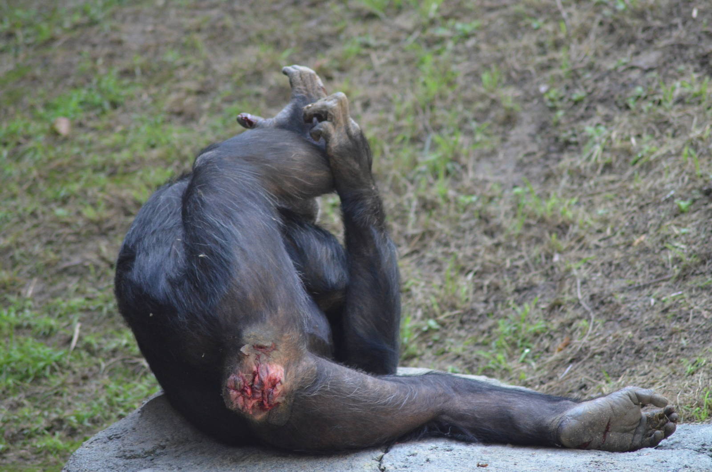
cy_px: 236
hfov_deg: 4.9
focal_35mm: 420
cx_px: 356
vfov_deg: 3.3
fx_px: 8290
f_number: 5.3
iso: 1600
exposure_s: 1/250
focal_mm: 280
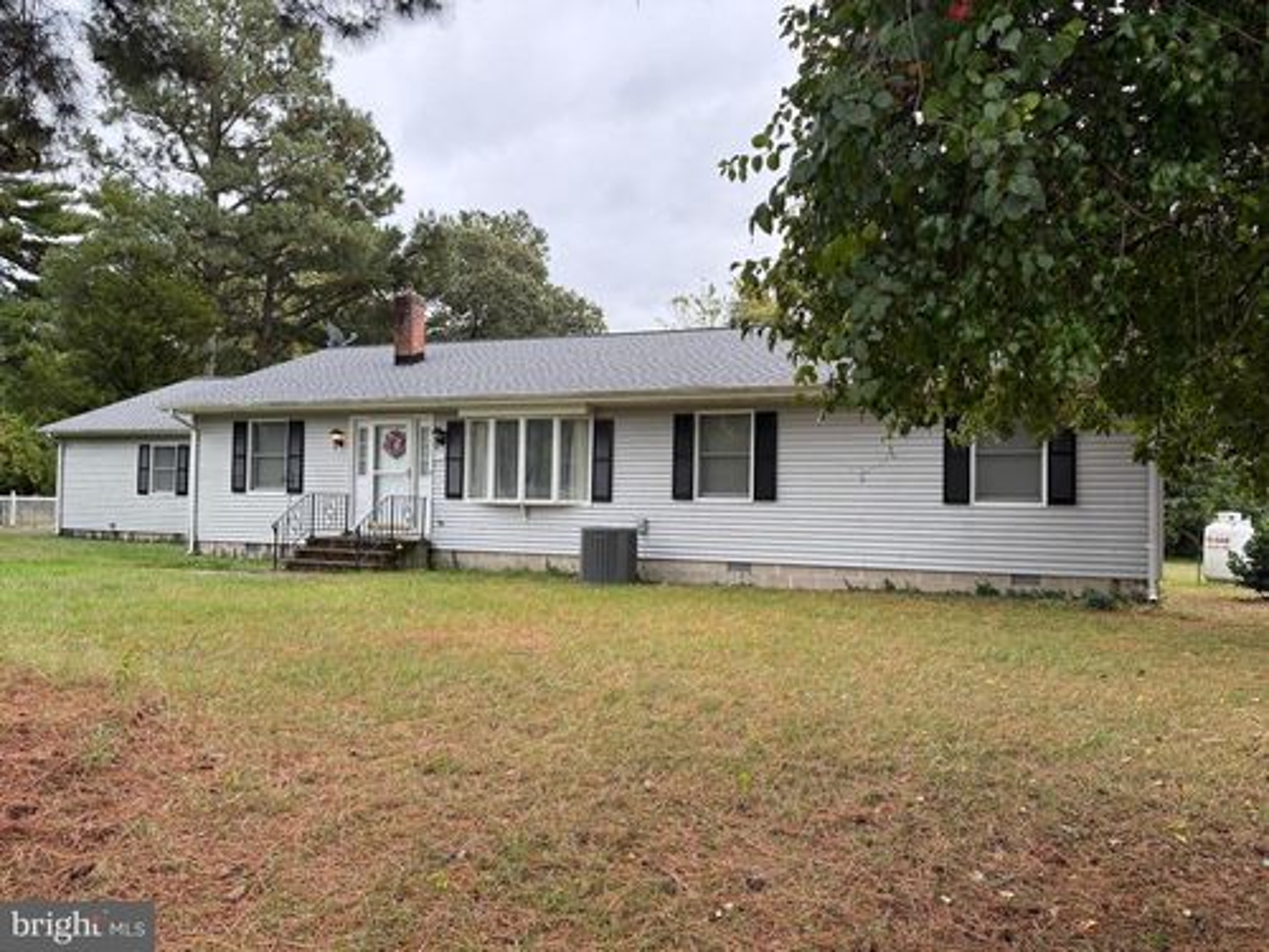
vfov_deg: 56.8
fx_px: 880
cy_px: 476
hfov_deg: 71.6
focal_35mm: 24
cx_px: 634
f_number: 1.78
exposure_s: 1/665
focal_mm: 6.76
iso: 100
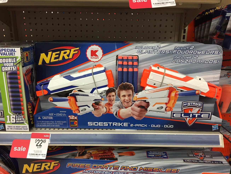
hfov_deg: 61.7
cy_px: 87
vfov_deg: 48.2
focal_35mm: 29
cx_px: 116
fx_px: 194
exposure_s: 1/30
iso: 80
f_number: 2.2
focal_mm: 4.15
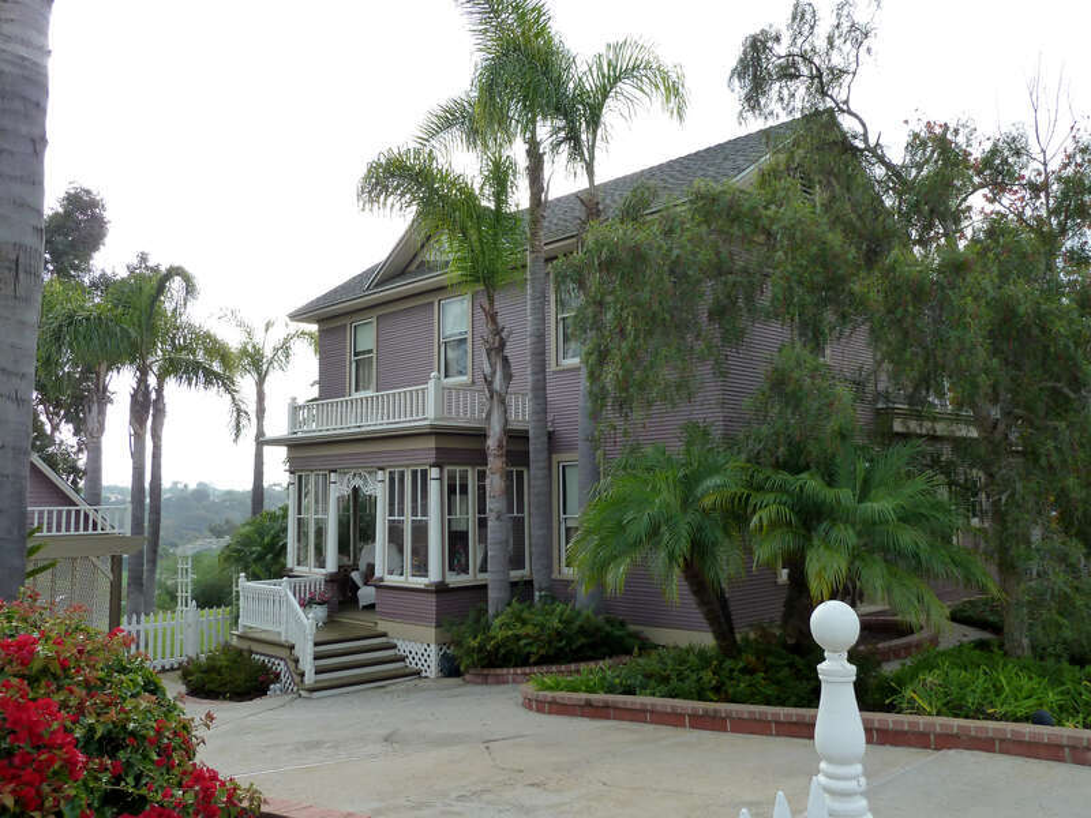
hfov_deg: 61.7
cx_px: 546
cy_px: 409
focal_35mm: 29
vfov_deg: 48.2
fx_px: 914
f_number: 4
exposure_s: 1/200
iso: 125
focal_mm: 4.7
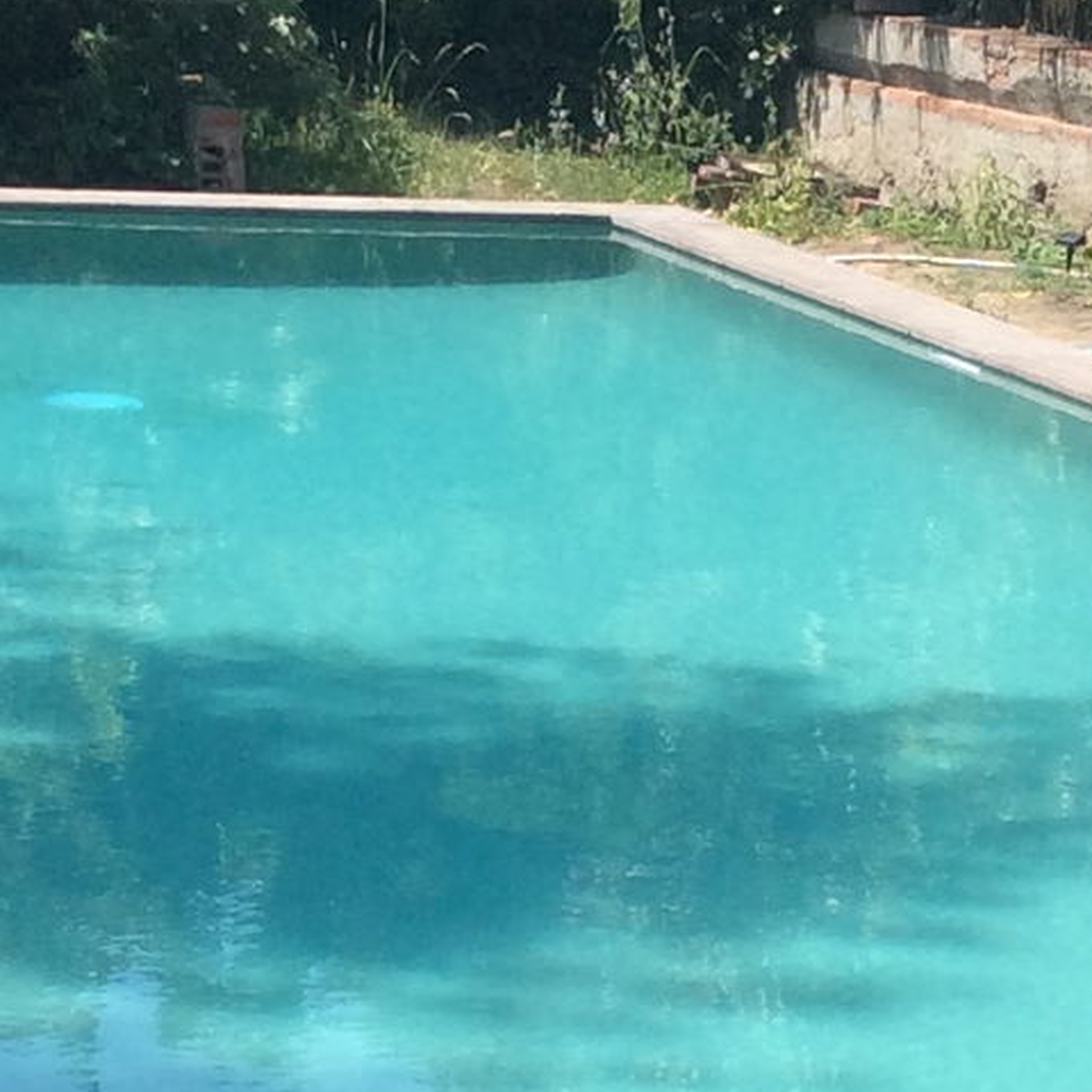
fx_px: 4640
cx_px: 871
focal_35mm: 130
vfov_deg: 13.3
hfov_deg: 13.4
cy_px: 1040
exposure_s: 1/1100
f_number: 2.4
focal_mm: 3.3
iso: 32
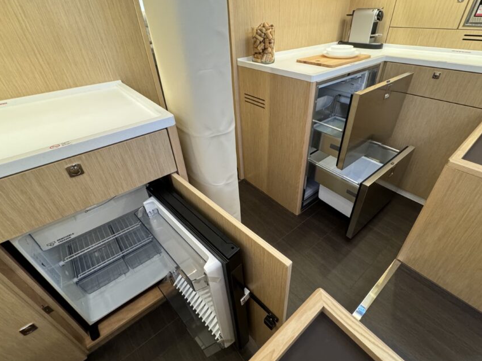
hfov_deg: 91.0
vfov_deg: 74.7
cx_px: 254
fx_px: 237
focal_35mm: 17
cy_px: 172
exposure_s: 1/60
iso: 400
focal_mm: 2.22
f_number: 2.2
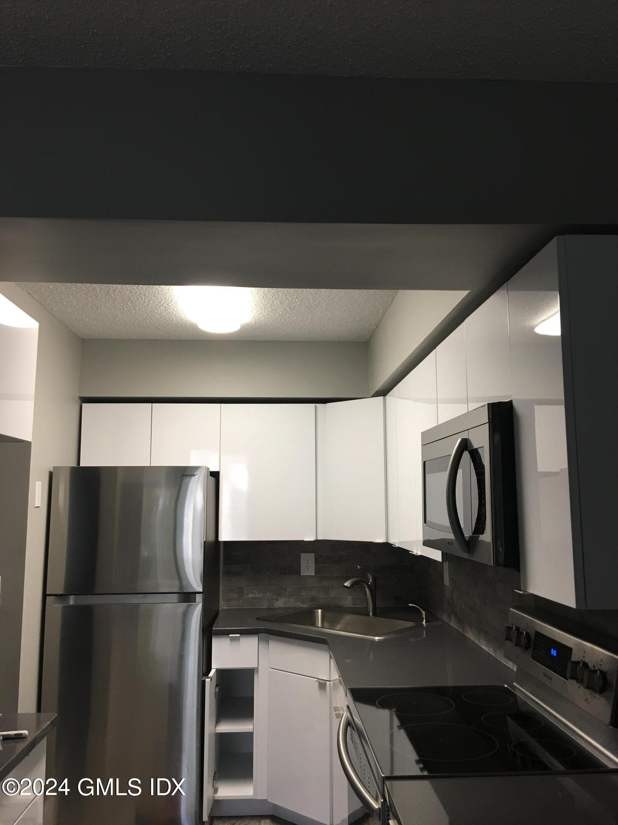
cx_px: 309
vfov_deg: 61.7
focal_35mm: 29
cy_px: 412
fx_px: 690
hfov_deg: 48.2
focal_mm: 4.15
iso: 25
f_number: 2.2
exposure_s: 1/15
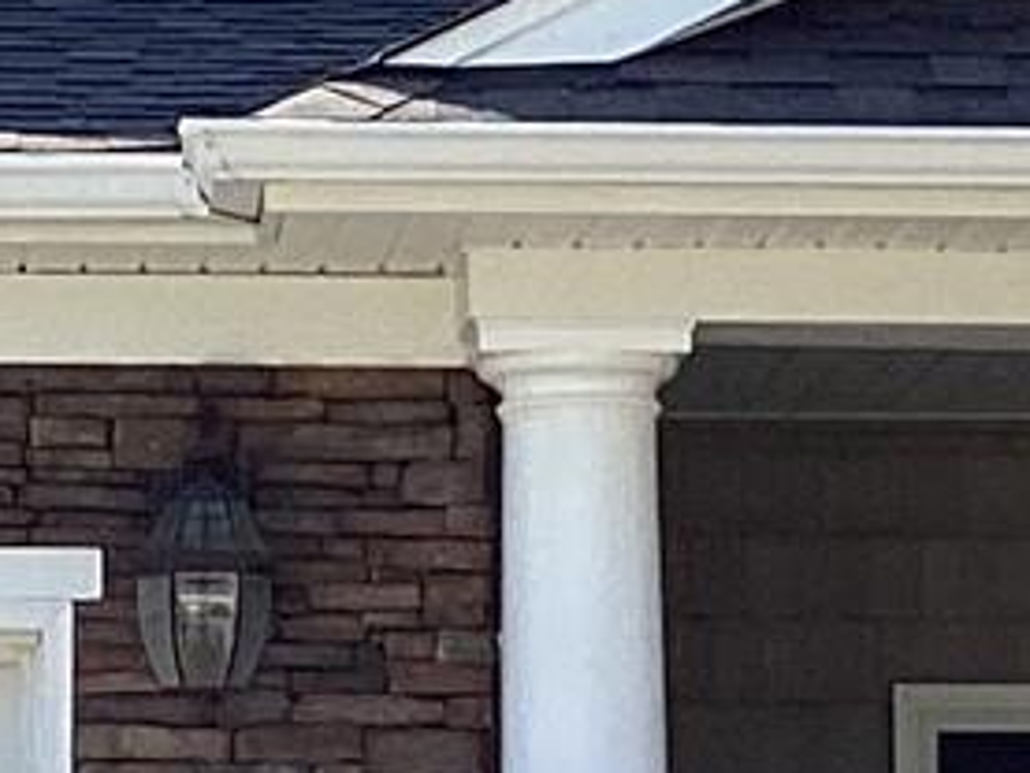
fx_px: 6817
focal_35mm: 229
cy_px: 401
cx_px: 294
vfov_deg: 6.5
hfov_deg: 8.6
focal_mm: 3.3
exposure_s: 1/895
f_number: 2.4
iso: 25
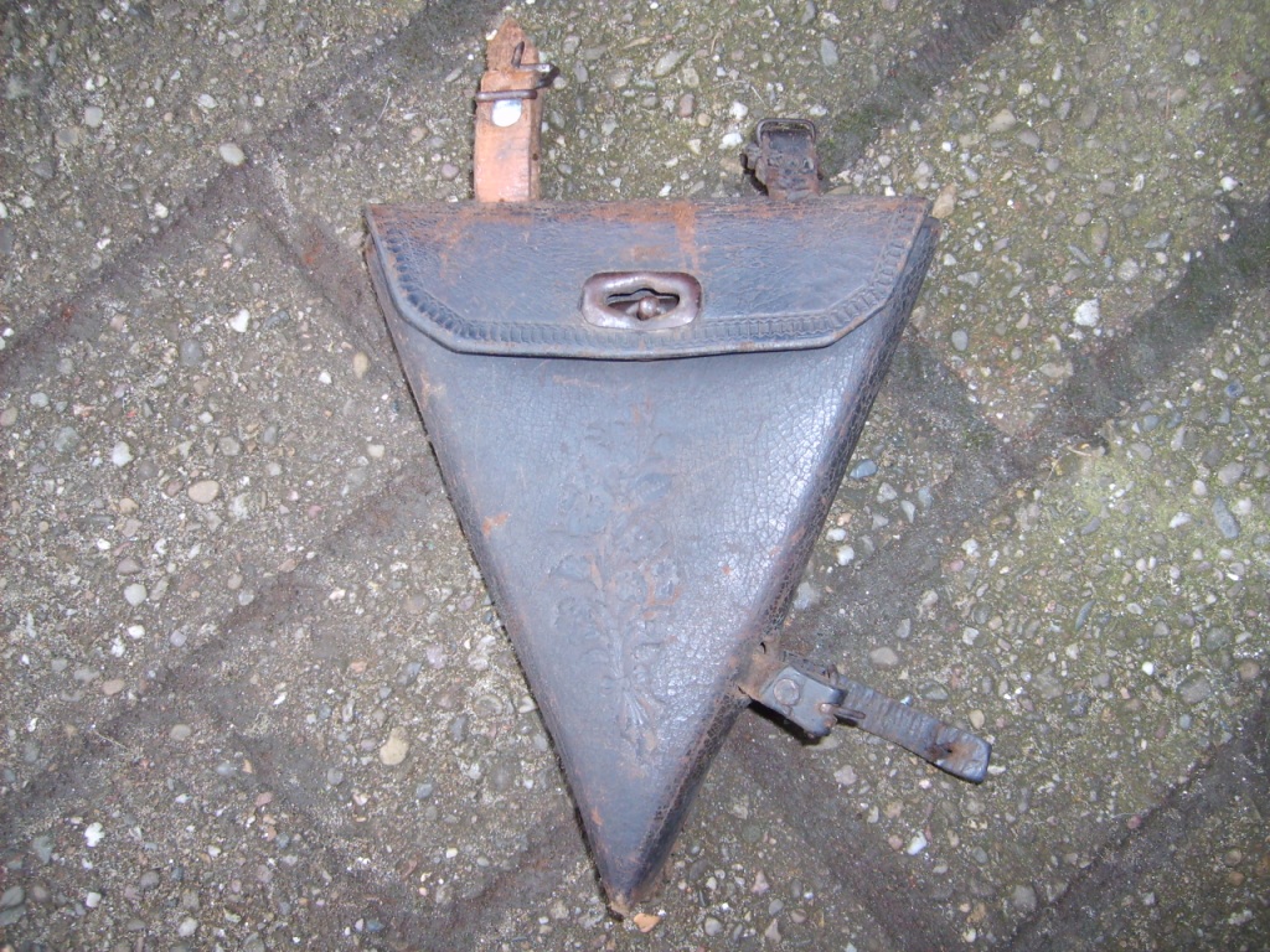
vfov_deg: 40.7
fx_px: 1284
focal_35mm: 35
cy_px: 476
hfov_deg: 52.6
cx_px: 635
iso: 100
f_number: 2.8
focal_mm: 5.8
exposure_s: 1/45
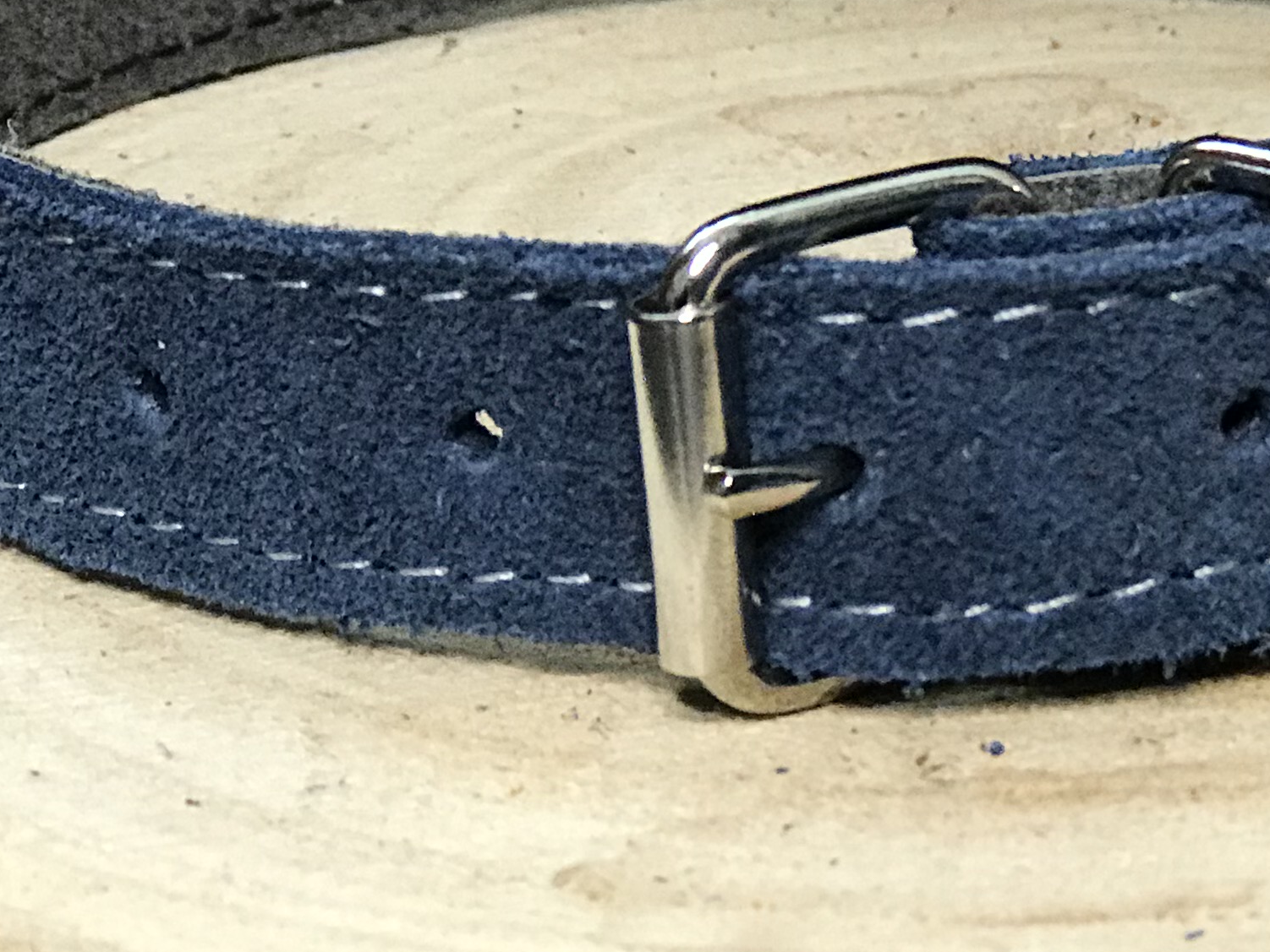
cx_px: 1049
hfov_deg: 12.8
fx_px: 5614
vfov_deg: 9.7
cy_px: 607
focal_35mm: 153
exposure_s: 1/50
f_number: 2.8
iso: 100
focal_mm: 6.6
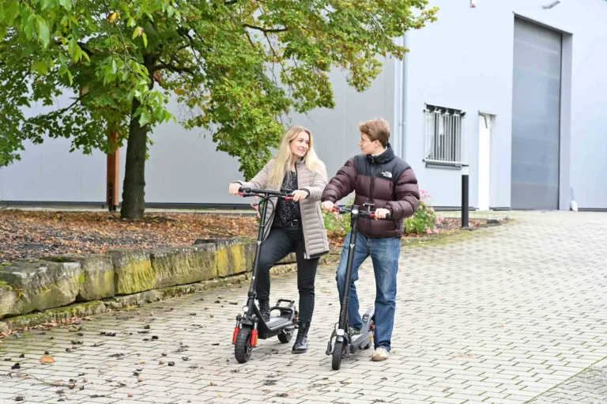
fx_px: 1432
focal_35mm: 85
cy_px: 202
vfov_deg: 16.1
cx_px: 304
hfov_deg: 23.9
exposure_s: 1/1500
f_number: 6.7
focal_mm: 85
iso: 3200
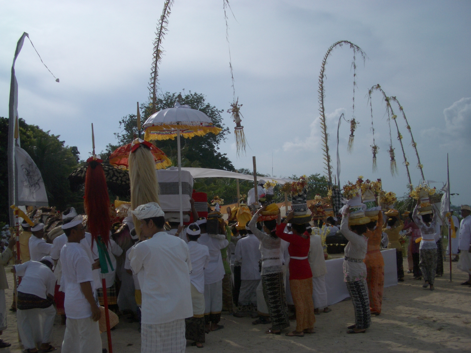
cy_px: 176
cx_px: 236
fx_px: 476
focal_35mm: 35
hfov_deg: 52.6
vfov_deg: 40.7
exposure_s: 1/2000
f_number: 4.3
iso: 50
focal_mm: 5.8
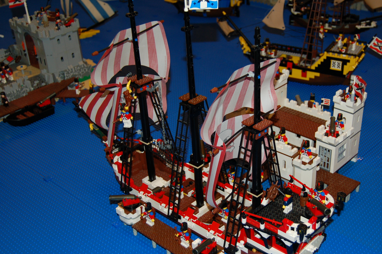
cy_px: 139
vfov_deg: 27.5
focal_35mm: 49
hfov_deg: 40.2
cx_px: 229
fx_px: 520
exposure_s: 1/60
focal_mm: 26
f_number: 4
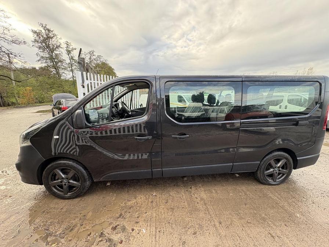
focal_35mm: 14
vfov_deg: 85.7
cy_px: 124
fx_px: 133
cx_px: 164
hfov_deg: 102.1
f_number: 2.2
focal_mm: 2.22
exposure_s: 1/132
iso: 100
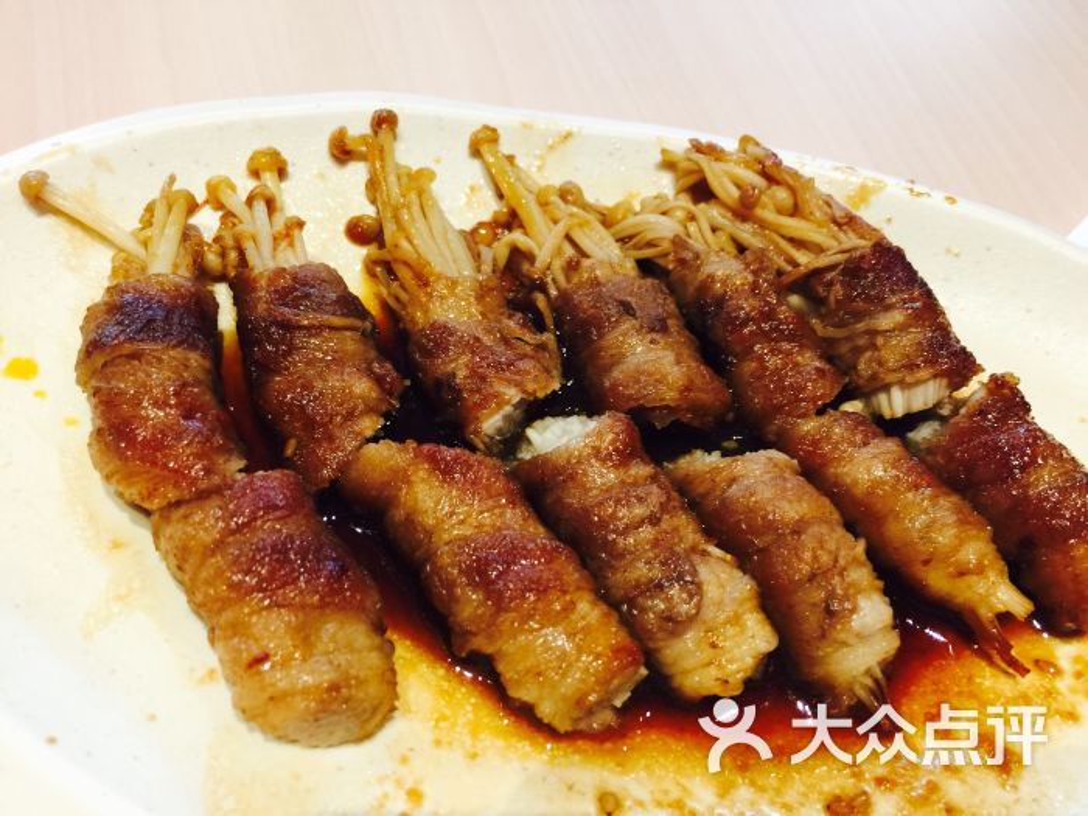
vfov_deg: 48.2
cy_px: 408
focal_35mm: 29
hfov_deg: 61.7
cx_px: 544
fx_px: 911
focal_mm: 4.15
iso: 80
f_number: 2.2
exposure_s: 1/17
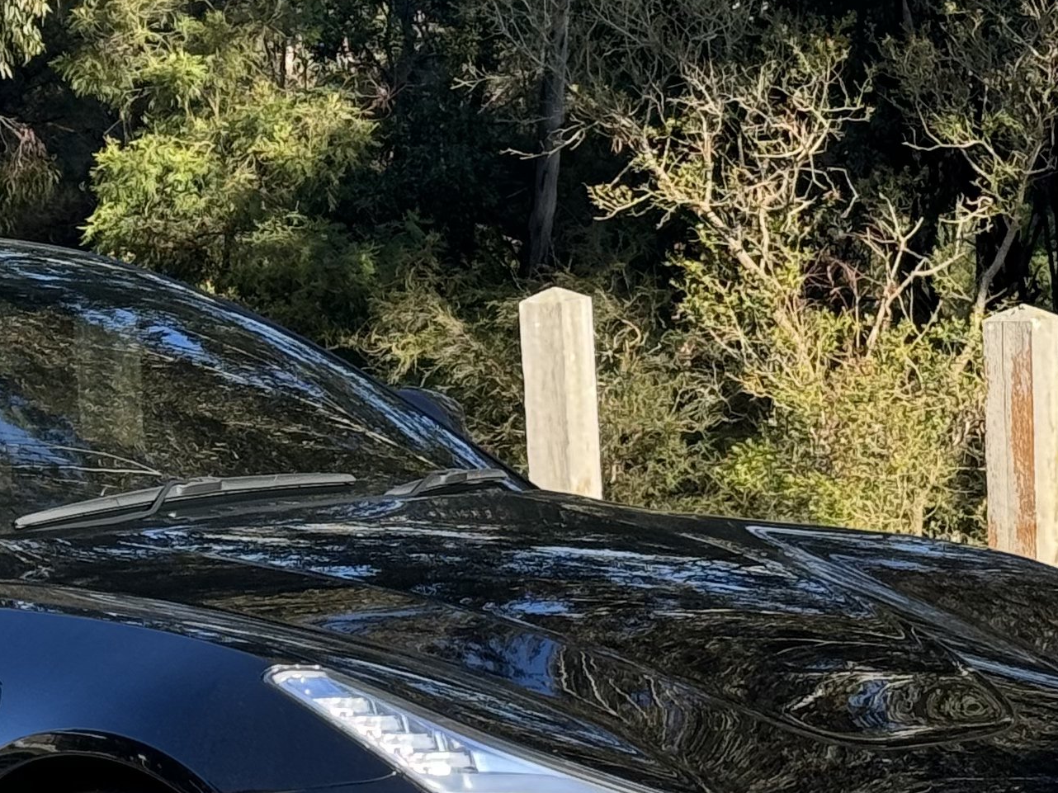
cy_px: 365
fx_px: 4614
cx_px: 196
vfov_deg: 9.8
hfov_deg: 13.0
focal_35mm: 151
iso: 64
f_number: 1.78
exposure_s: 1/664
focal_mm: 6.76
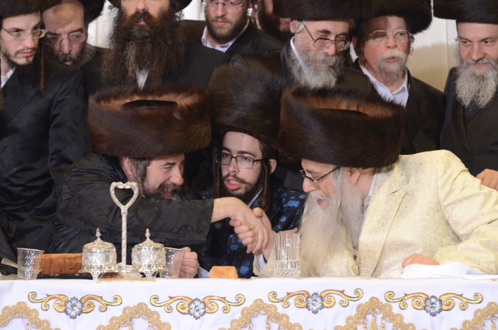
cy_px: 165
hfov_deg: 7.1
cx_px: 249
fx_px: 4037
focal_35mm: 292
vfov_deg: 4.7
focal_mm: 195
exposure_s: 1/100
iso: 1000
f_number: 5.6
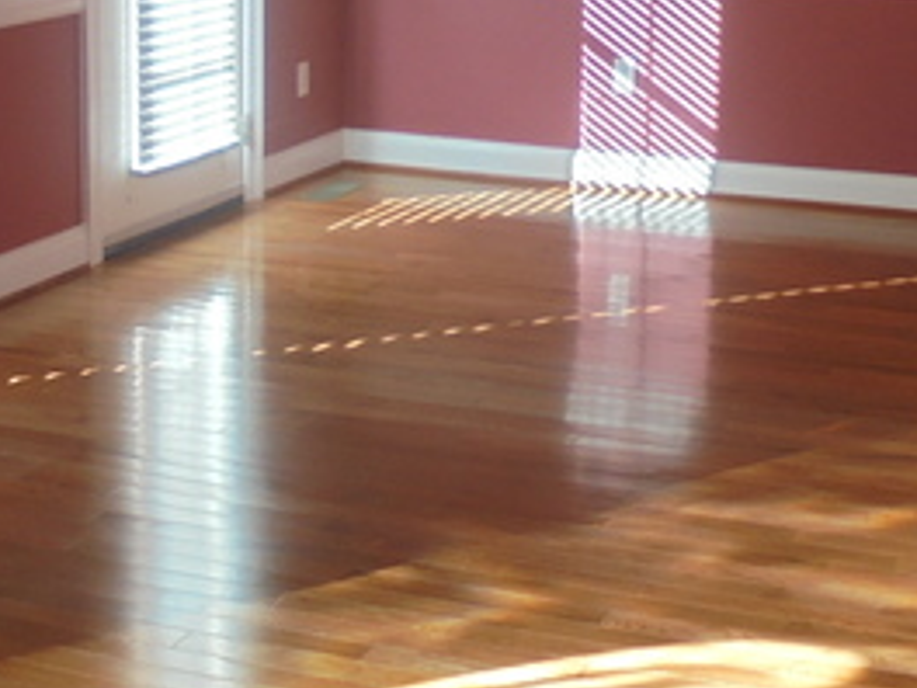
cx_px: 599
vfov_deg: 18.8
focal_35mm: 76
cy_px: -7
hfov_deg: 25.5
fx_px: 2013
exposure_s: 1/30
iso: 100
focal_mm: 4.6
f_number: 3.5
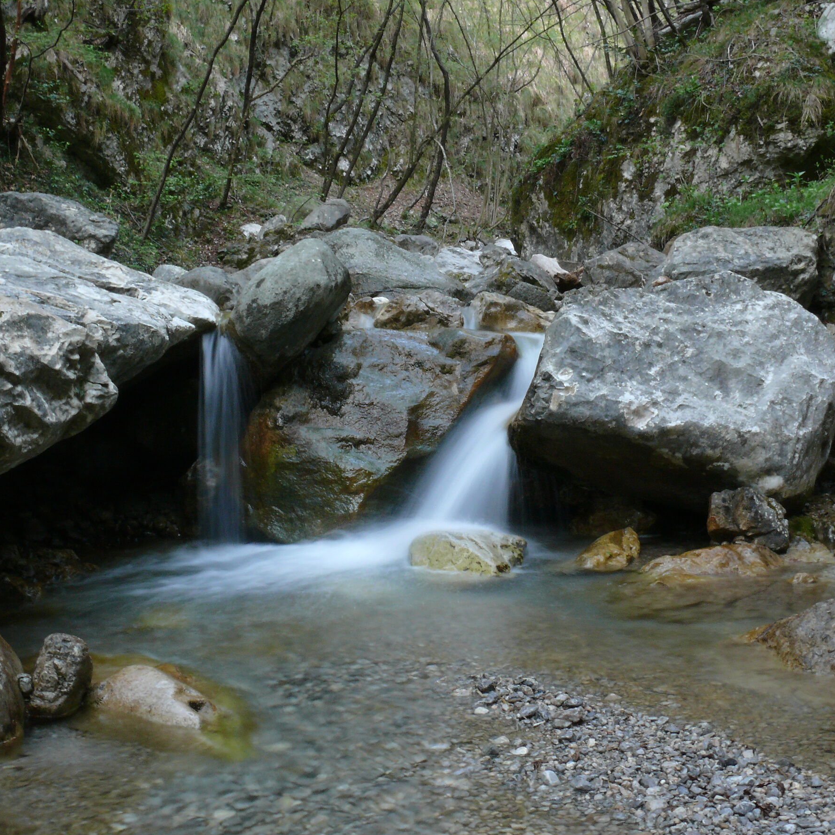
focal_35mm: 42
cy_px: 420
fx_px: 1146
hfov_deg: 39.9
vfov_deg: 40.0
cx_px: 474
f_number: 11
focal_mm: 7.4
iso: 100
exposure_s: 1/2
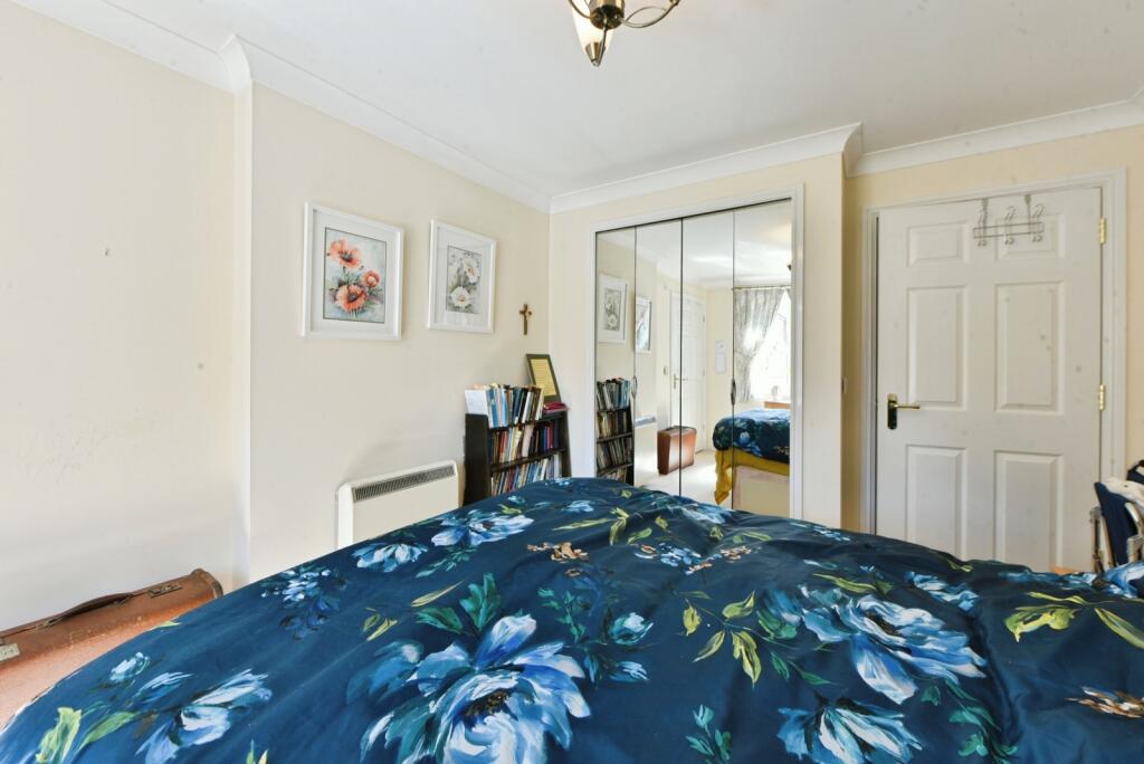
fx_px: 445
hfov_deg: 104.2
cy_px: 382
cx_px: 572
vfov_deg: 81.3
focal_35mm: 14
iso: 640
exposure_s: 1/15
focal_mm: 14
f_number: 14
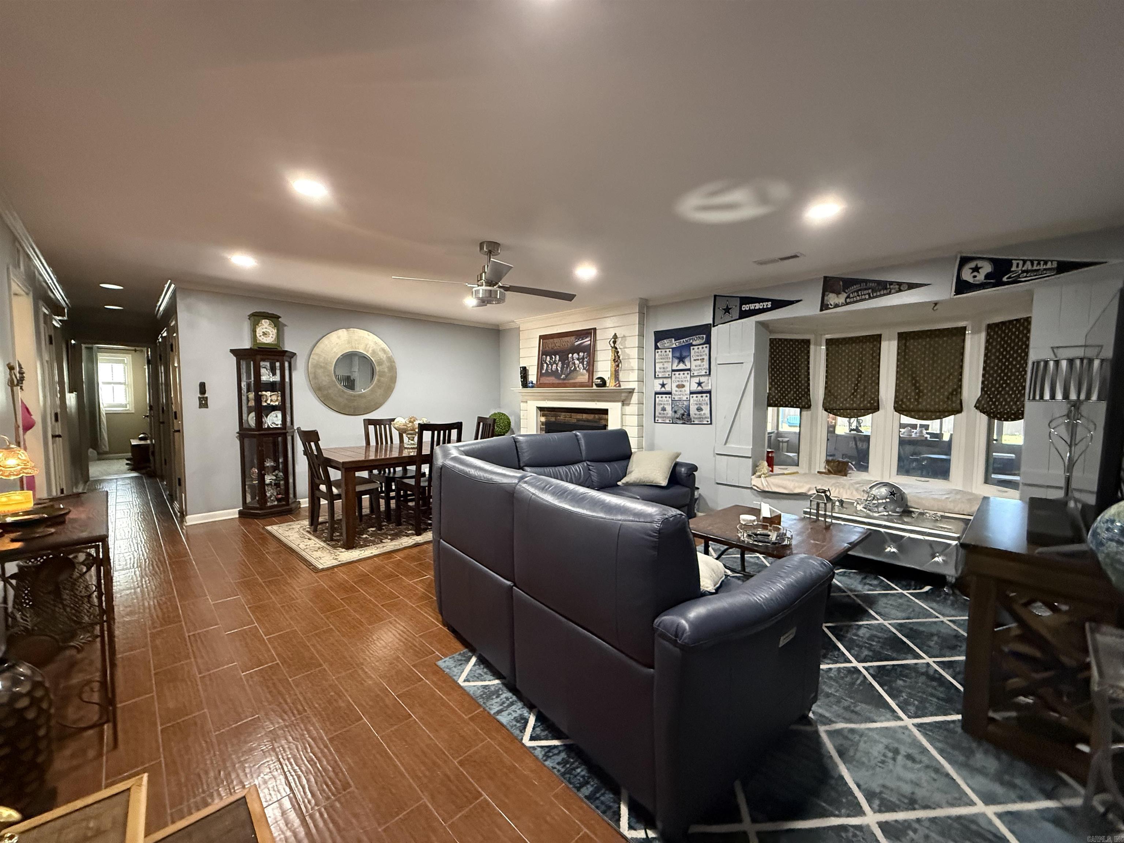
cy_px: 422
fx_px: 455
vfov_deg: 85.7
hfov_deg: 102.1
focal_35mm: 14
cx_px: 562
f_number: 2.2
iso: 800
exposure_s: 1/60
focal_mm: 2.22
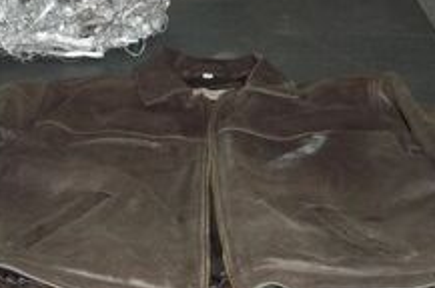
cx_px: 186
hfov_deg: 24.5
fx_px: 1001
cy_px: 104
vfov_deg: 16.4
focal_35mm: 83
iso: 160
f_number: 3.1
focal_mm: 6.5
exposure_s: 1/30
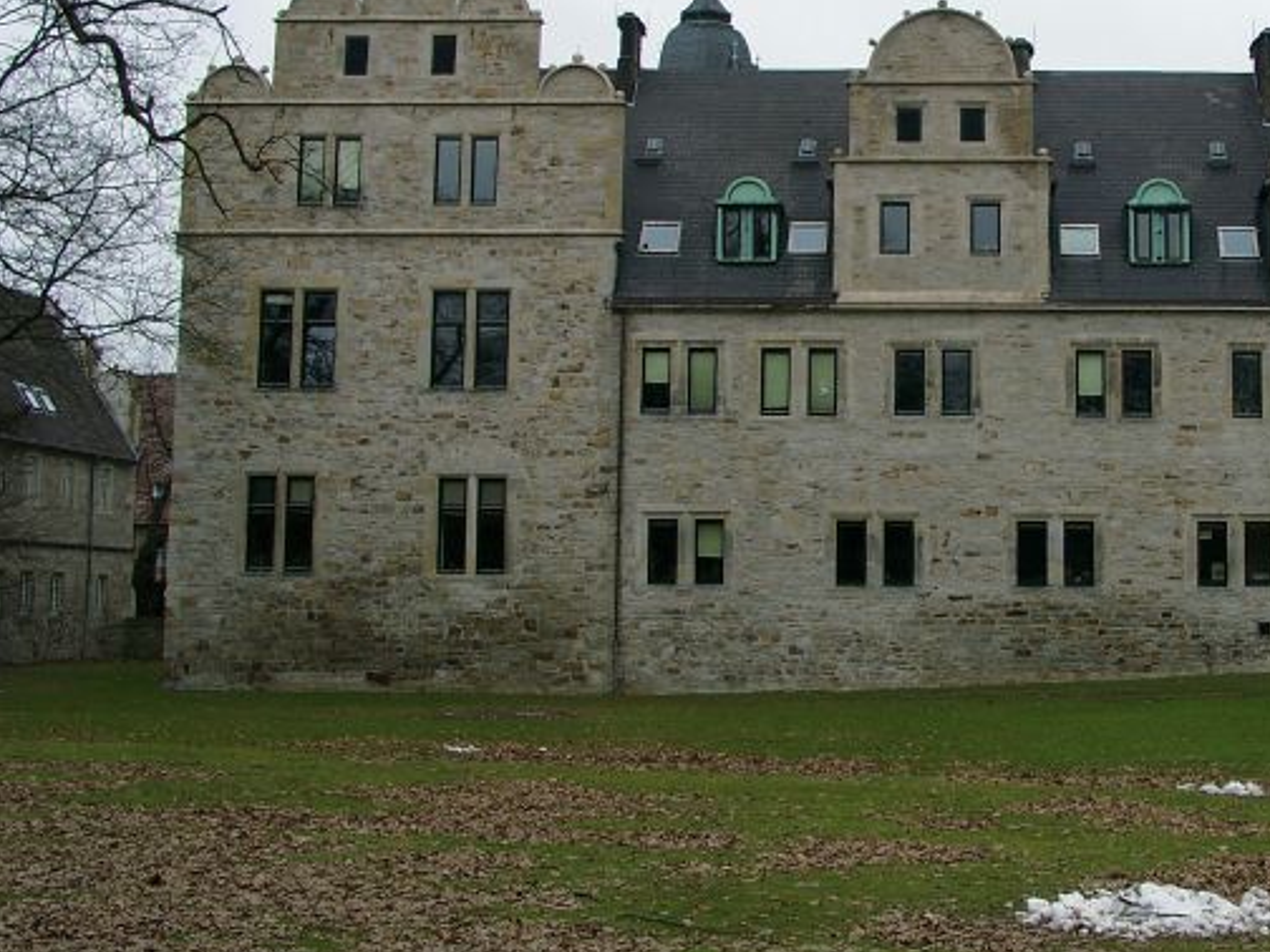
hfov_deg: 34.5
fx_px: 1981
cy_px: 287
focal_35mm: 54
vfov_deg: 26.8
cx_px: 1000
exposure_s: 1/200
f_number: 4
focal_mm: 7.13
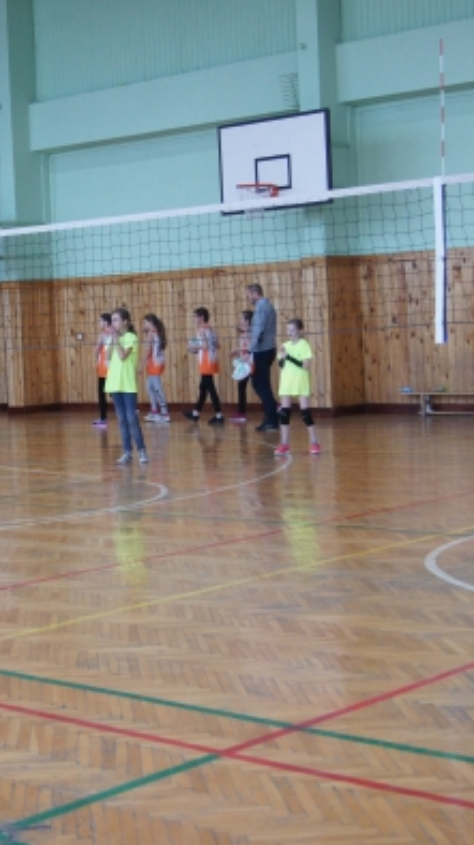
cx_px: 84
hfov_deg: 17.8
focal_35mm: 67
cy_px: 421
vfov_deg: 31.5
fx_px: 1500
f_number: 4.5
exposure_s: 1/125
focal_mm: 28
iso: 1000
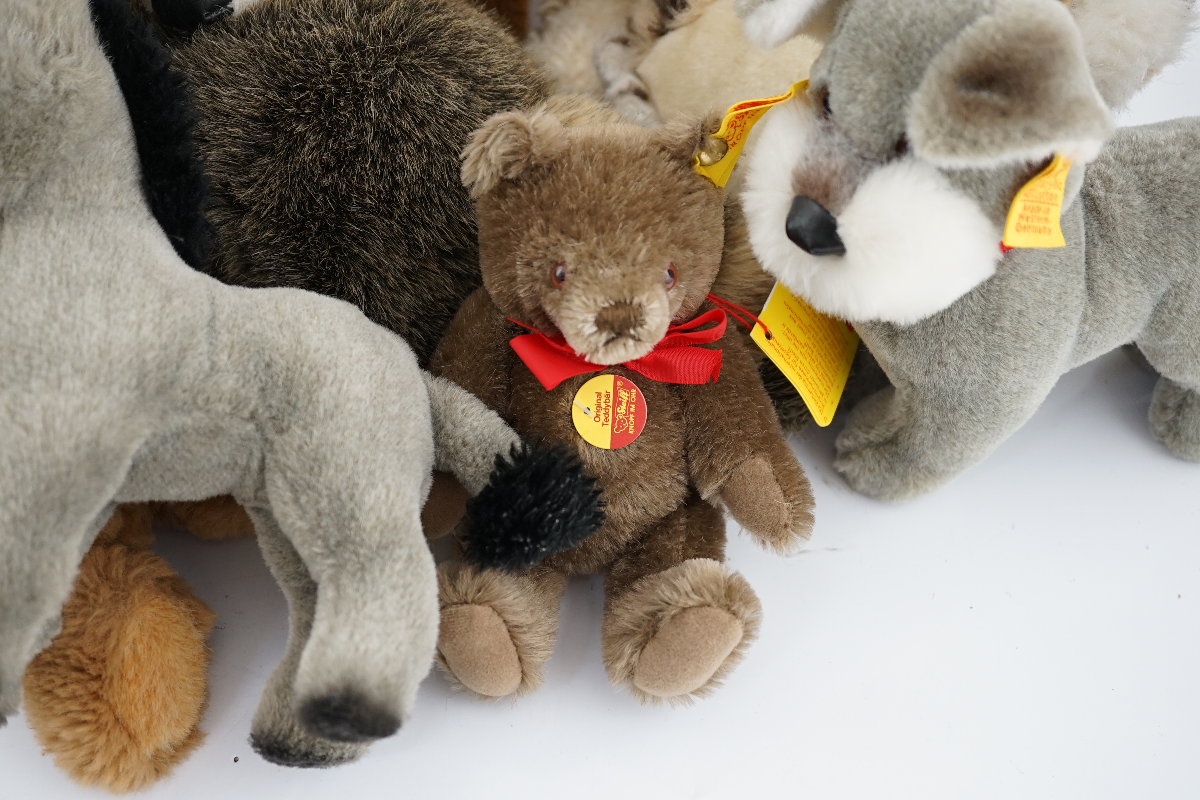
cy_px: 400
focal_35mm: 45
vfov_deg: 29.9
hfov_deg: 43.6
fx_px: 1500
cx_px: 600
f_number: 3.5
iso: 500
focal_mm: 30
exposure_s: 1/60
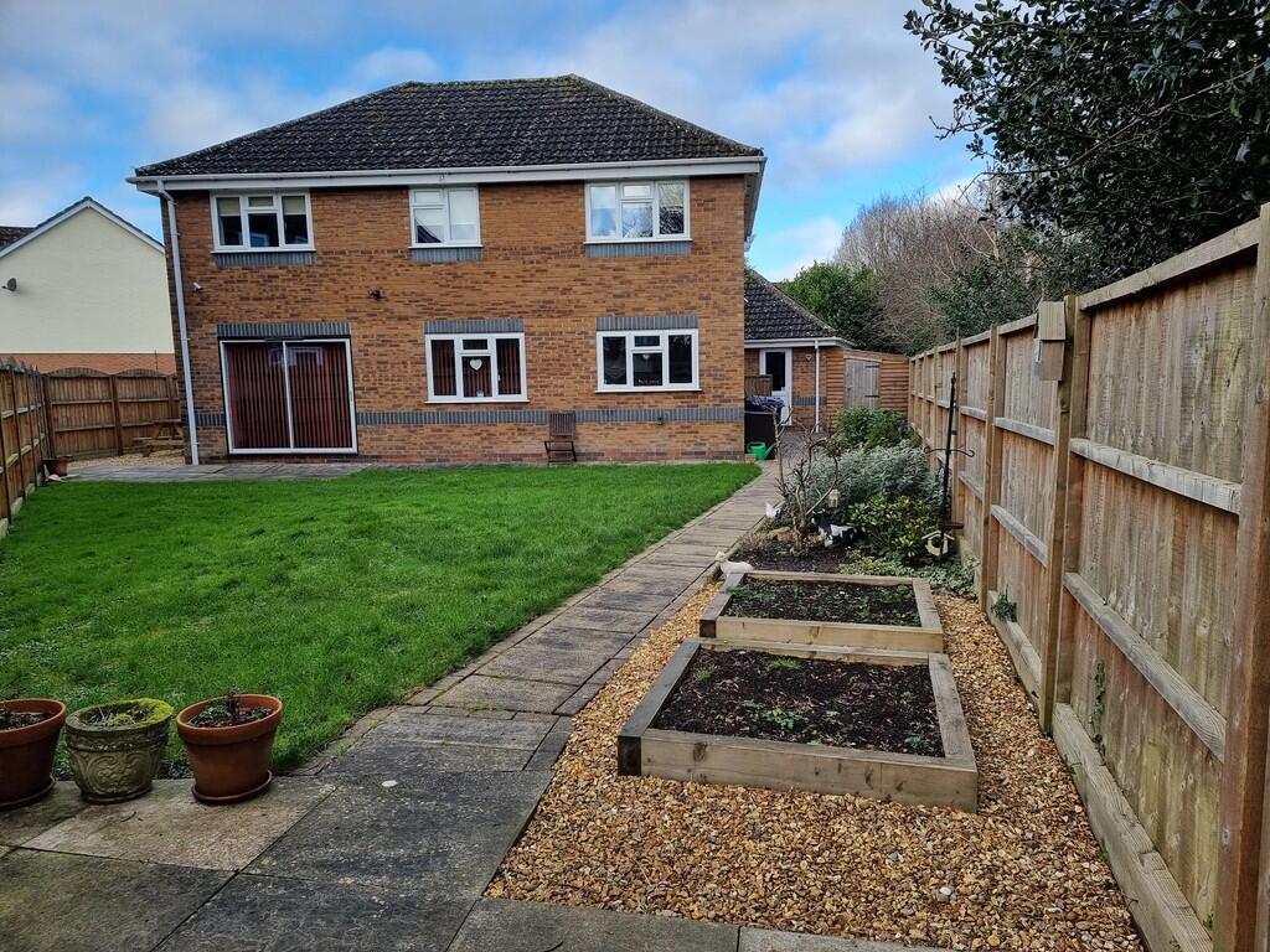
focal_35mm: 24
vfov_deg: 56.8
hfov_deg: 71.6
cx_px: 635
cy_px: 476
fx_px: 881
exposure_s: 1/230
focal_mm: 6.7
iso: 50
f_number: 1.8
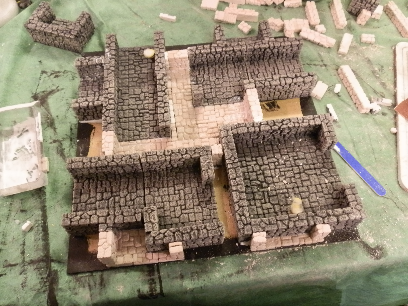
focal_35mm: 28
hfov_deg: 63.4
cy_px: 153
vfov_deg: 49.7
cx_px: 204
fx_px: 330
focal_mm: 5
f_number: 3.1
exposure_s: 1/20
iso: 400
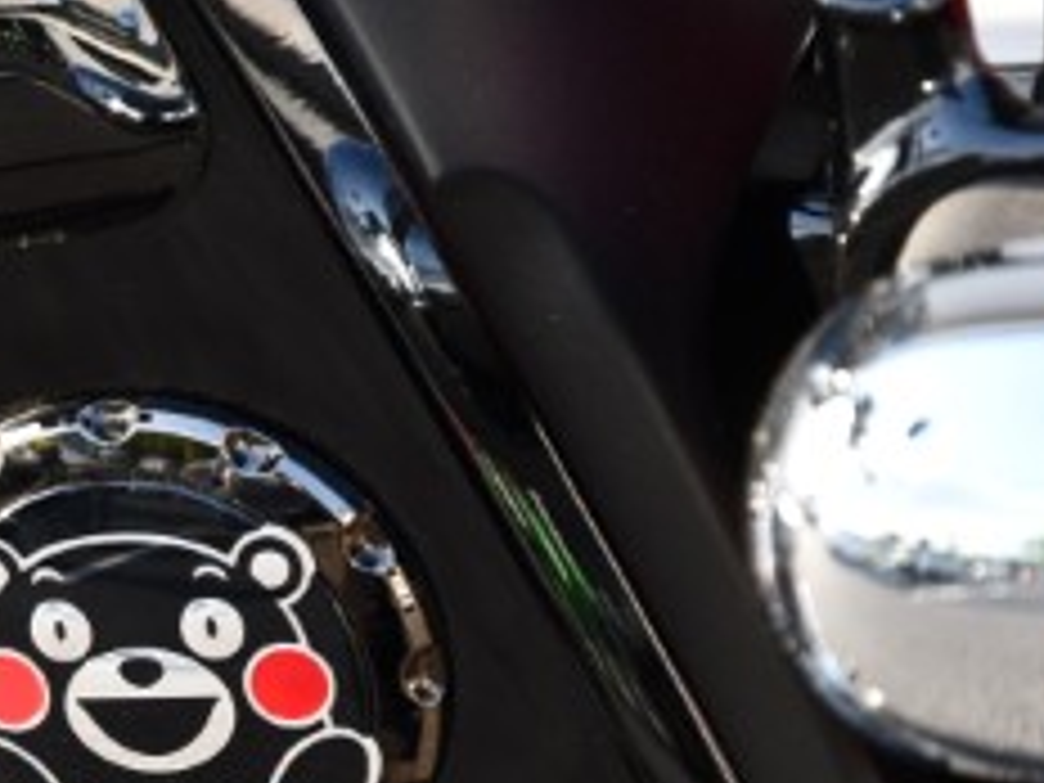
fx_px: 9168
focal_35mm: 304
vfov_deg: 4.9
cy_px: 740
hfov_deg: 6.5
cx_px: 76
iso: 560
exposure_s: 1/250
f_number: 5.6
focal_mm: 98
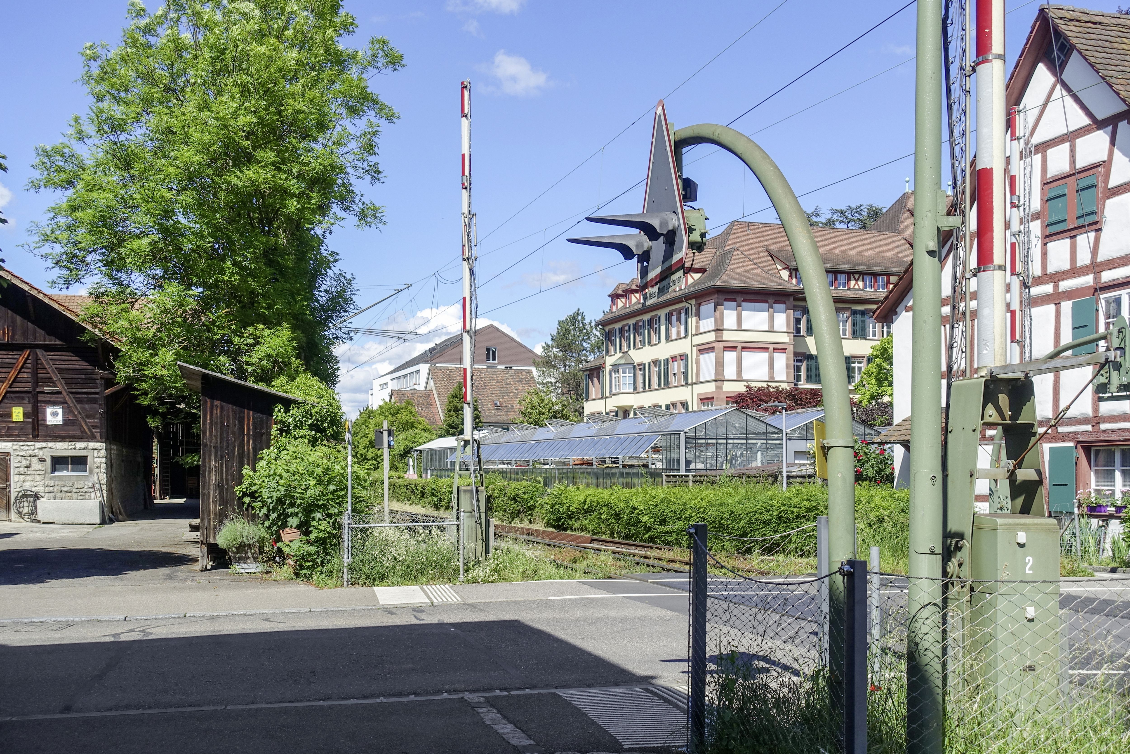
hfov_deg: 51.9
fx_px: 1161
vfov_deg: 35.9
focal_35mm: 37
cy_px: 377
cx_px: 565
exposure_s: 1/125
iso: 125
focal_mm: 13.72
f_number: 4
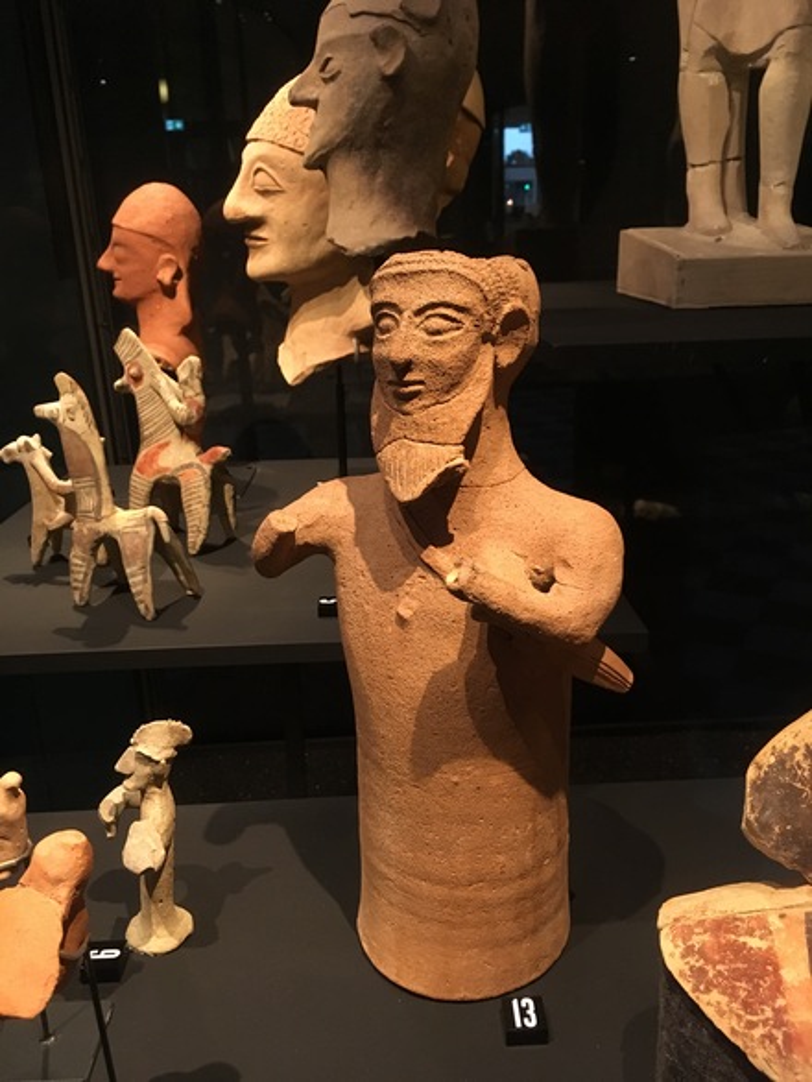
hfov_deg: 48.3
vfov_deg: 61.6
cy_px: 541
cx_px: 406
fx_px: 906
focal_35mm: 29
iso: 200
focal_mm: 4.15
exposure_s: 1/25
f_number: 2.2
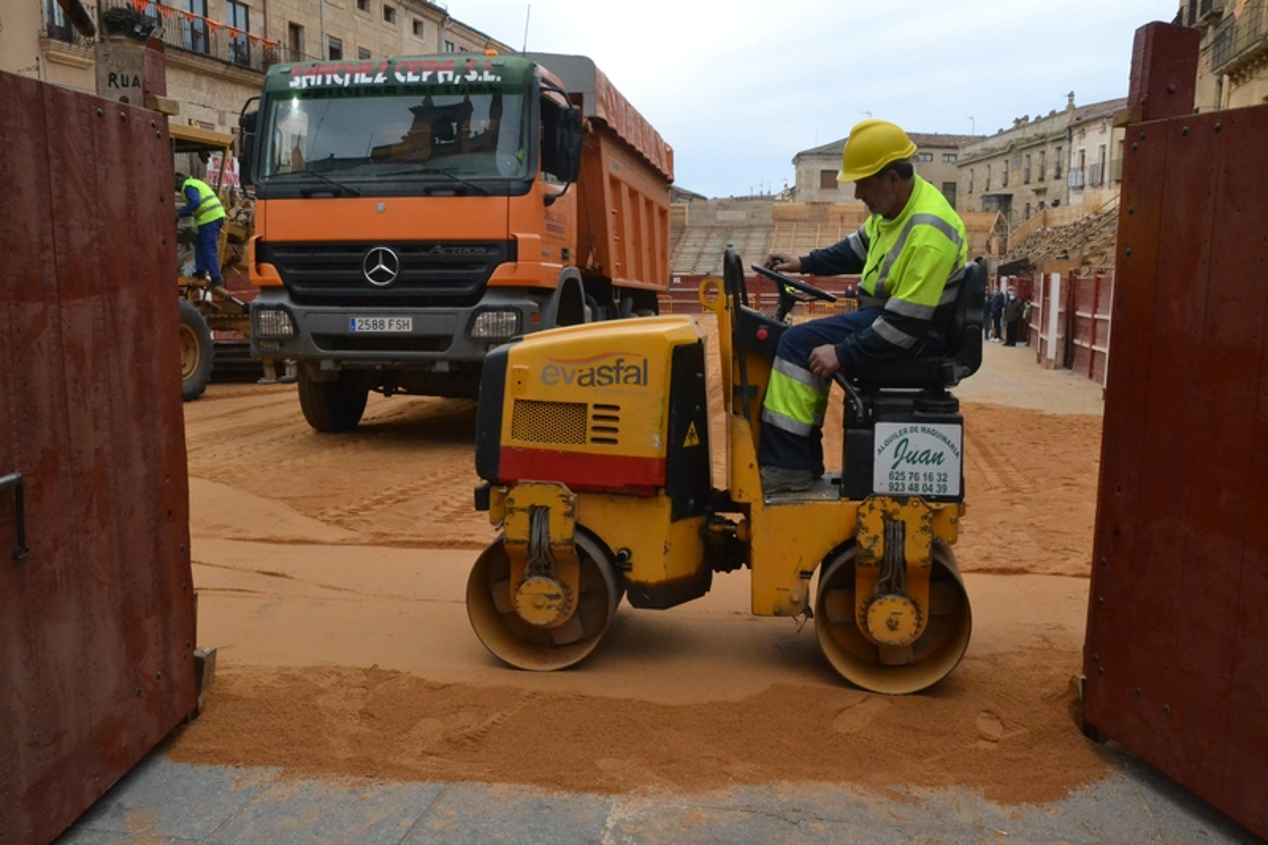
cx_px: 634
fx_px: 1109
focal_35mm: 32
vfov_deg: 41.7
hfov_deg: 59.5
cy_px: 422
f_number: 16
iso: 3200
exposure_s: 1/1000
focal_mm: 21
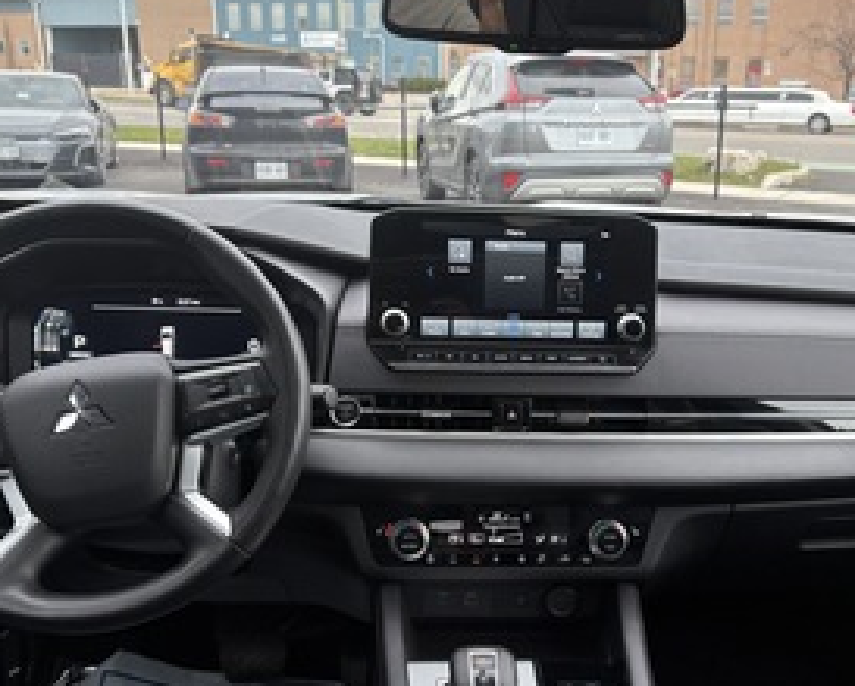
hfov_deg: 46.6
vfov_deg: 38.2
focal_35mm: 39
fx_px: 988
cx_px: 492
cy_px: 396
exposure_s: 1/111
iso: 80
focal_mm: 5.96
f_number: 1.6
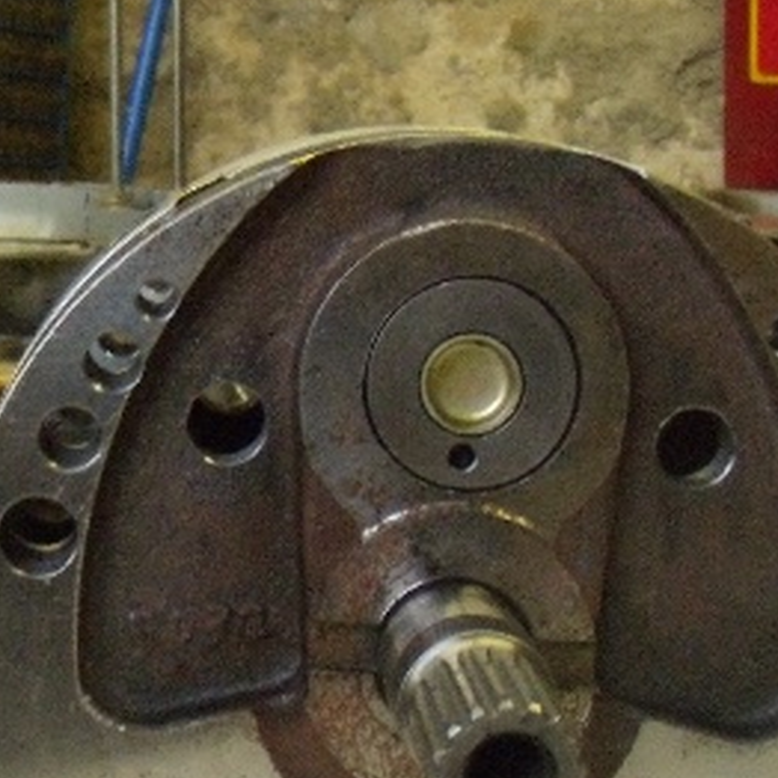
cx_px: 68
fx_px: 2466
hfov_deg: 17.6
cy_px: 615
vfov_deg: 17.8
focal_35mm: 97
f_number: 3.6
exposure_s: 1/40
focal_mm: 6.4
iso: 400
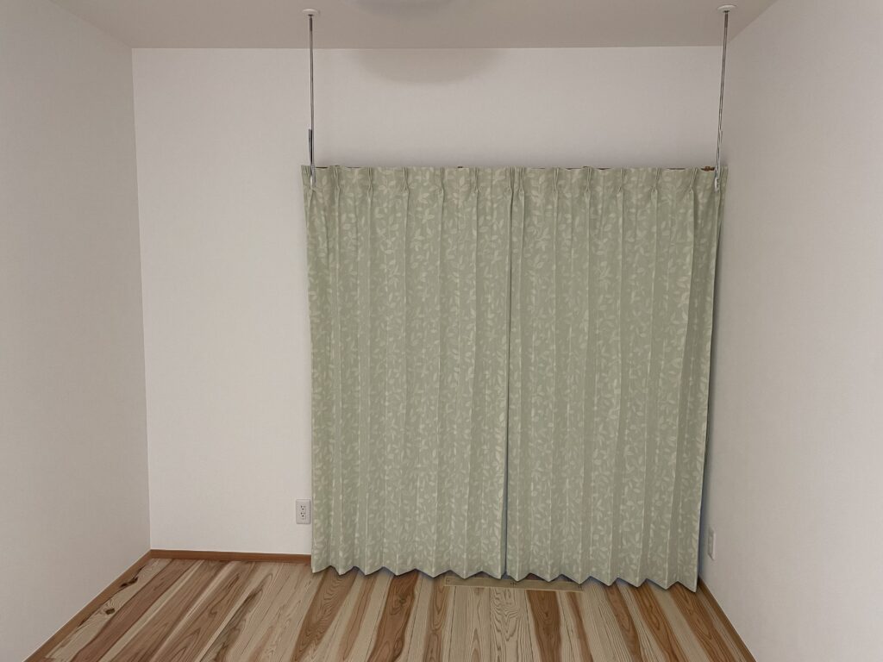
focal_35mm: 26
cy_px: 331
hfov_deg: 67.3
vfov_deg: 53.1
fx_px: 663
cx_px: 442
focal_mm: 4.2
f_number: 1.6
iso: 125
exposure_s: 1/72
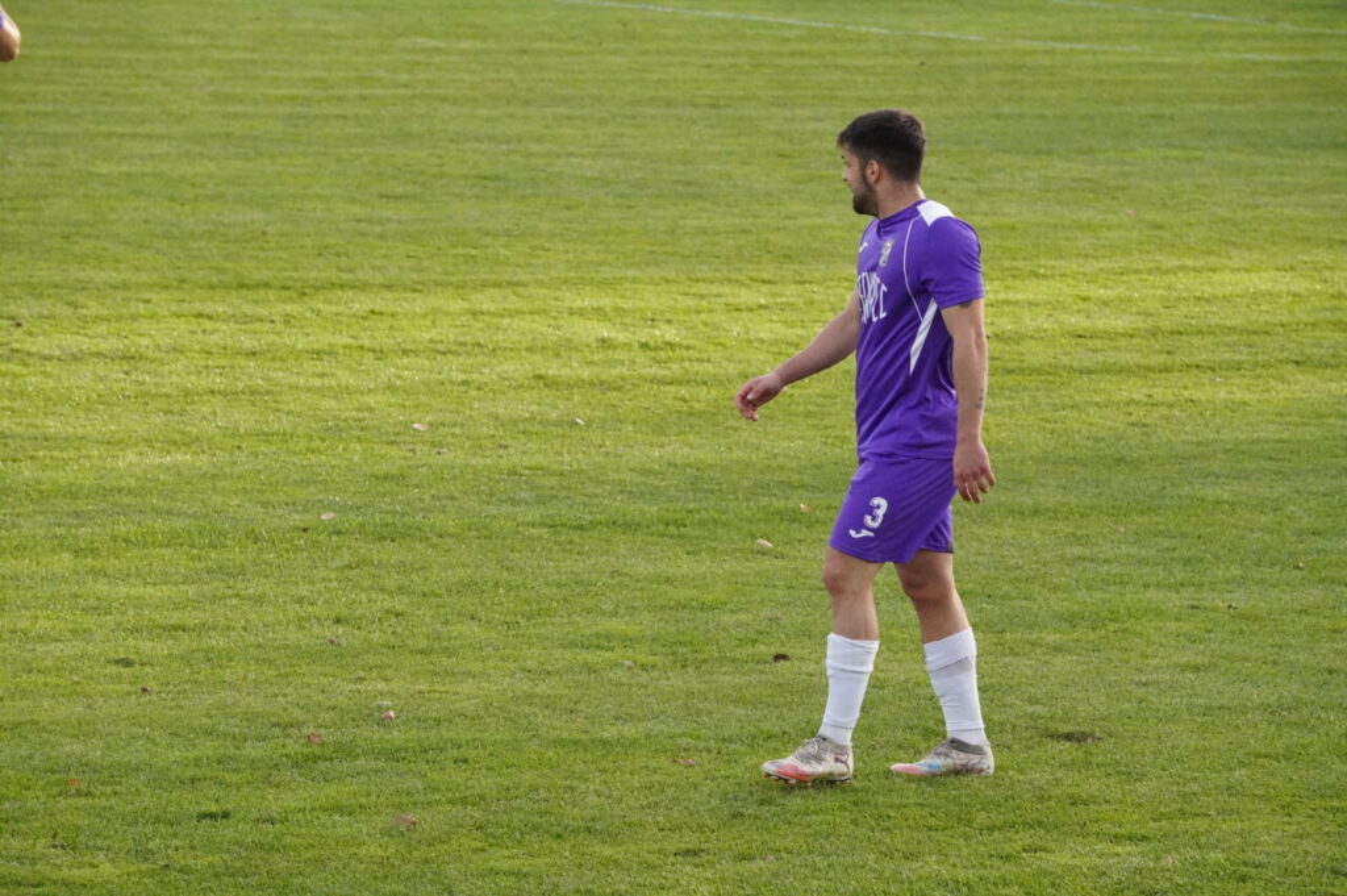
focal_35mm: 220
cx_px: 674
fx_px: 8244
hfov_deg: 9.3
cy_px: 448
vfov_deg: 6.2
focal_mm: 147
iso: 6400
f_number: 8
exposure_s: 1/2500
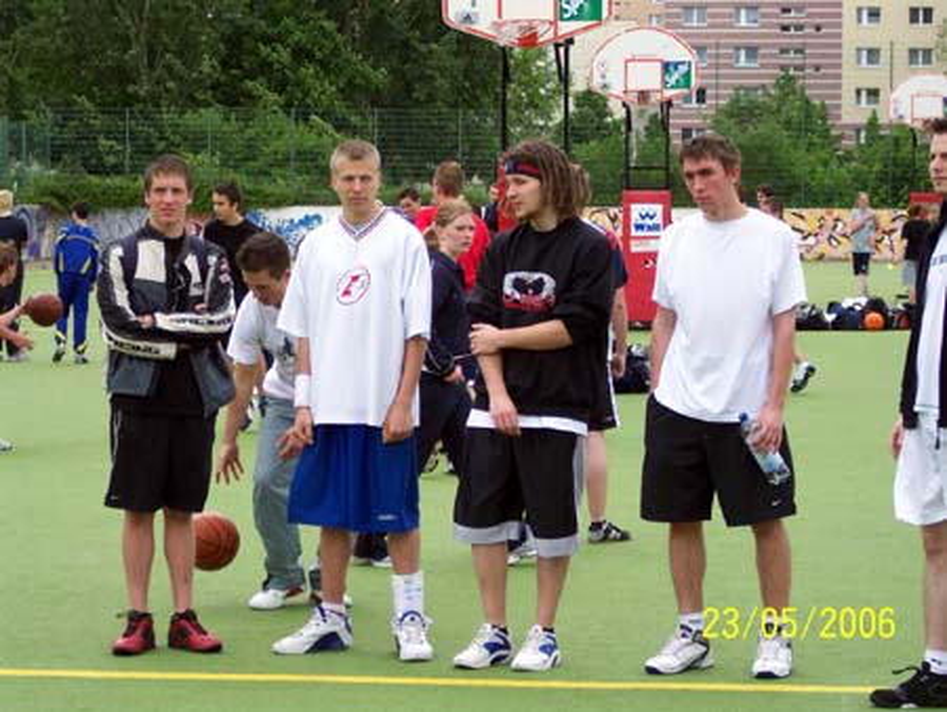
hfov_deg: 17.3
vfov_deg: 13.0
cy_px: 356
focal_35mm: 114
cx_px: 474
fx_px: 3120
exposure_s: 1/250
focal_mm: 24
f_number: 4.8
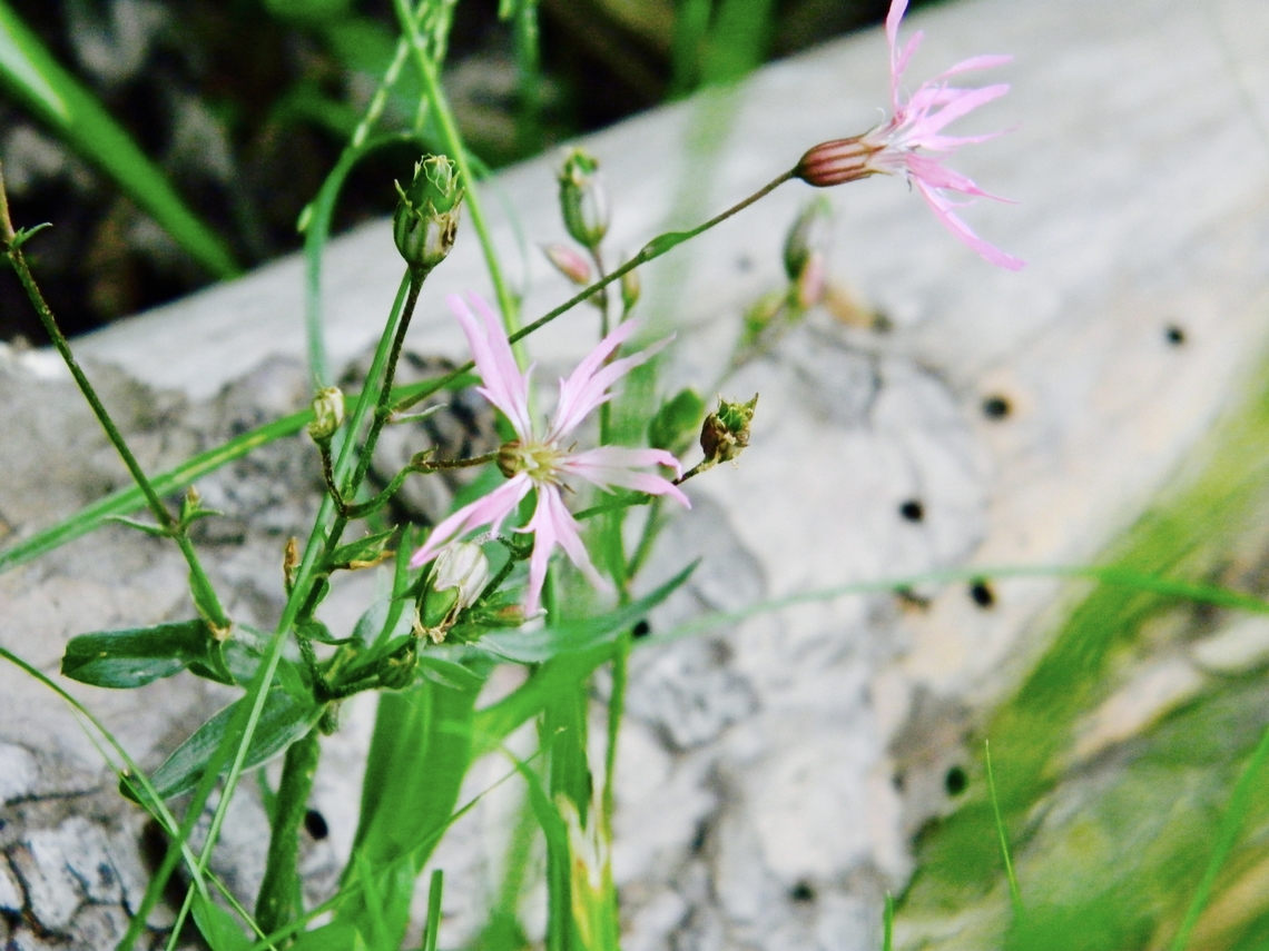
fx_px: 5426
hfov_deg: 13.3
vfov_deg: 10.0
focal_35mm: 148
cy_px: 476
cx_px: 634
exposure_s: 1/124
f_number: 5
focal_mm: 26.8
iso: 390
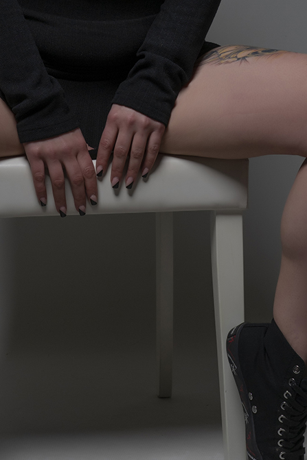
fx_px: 1587
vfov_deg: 16.3
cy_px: 21
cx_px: 126
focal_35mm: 124
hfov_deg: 11.0
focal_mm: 52
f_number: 8
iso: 200
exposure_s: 1/200
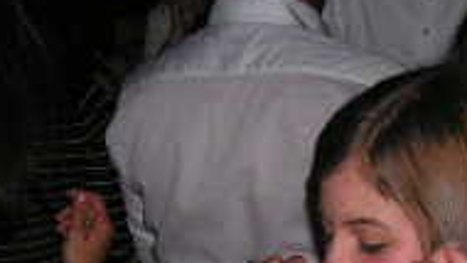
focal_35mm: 132
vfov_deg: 8.8
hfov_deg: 16.2
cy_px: 457
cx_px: 322
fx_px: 1635
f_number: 3.2
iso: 200
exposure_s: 1/40
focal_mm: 6
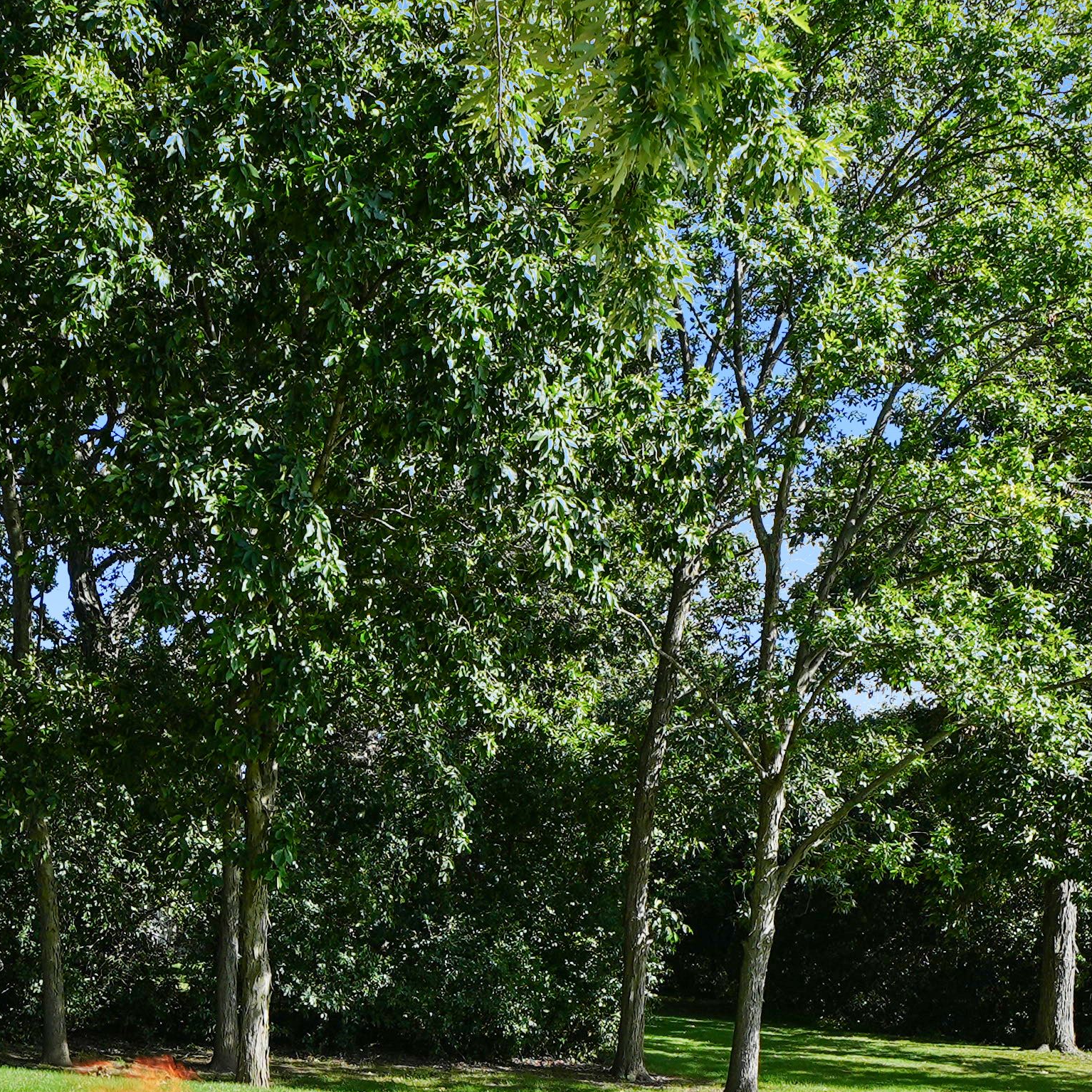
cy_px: 992
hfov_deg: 35.0
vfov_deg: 34.0
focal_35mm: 47
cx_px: 229
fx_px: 1677
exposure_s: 1/125
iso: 80
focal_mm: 20
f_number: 8
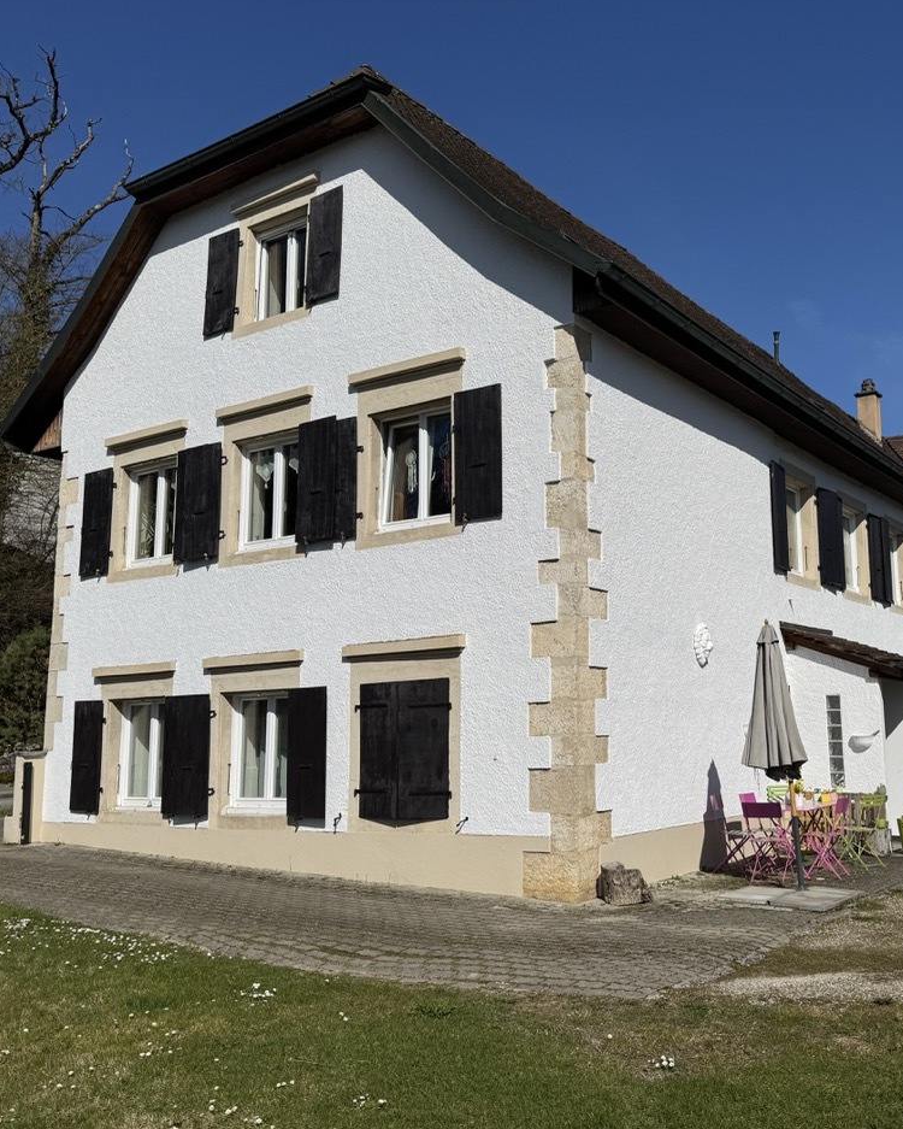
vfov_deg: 55.7
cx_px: 632
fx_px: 1069
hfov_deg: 44.8
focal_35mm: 32
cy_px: 571
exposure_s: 1/12346
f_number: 1.78
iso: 64
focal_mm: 6.76
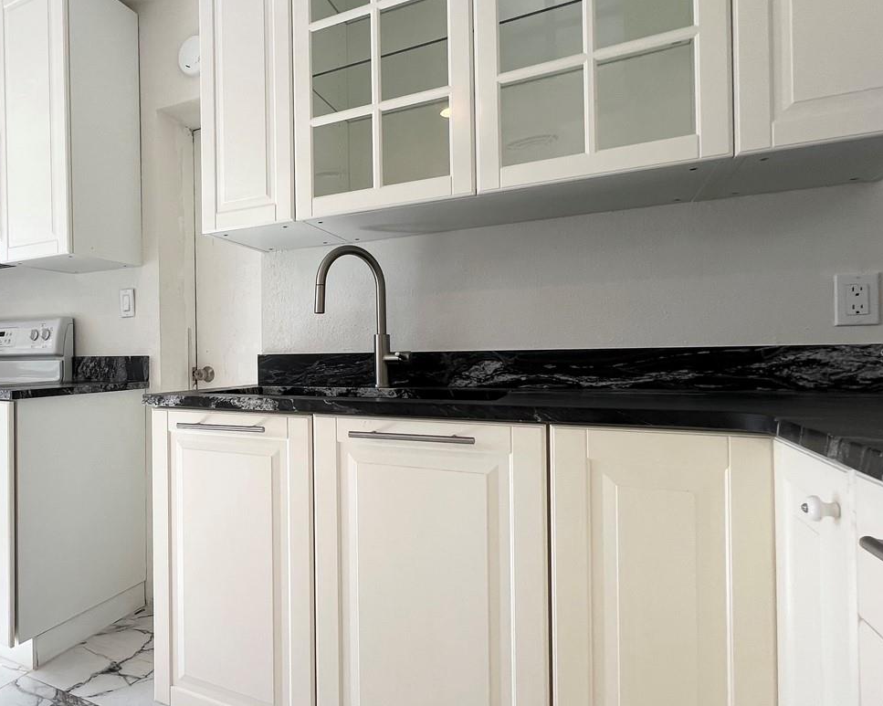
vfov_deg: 65.5
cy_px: 355
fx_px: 549
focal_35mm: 21
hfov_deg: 73.0
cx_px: 236
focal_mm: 1.57
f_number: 1.8
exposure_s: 1/120
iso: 40
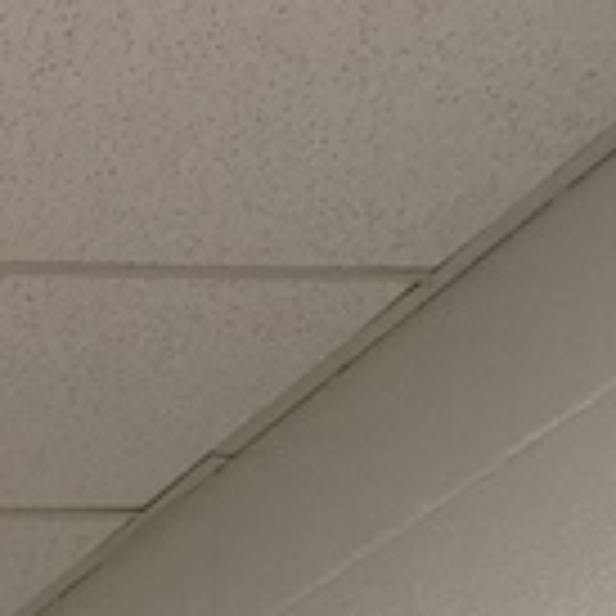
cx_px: -1003
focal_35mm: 158
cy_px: 1942
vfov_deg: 8.8
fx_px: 3181
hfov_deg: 9.5
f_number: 1.78
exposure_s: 1/125
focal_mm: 6.76
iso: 200
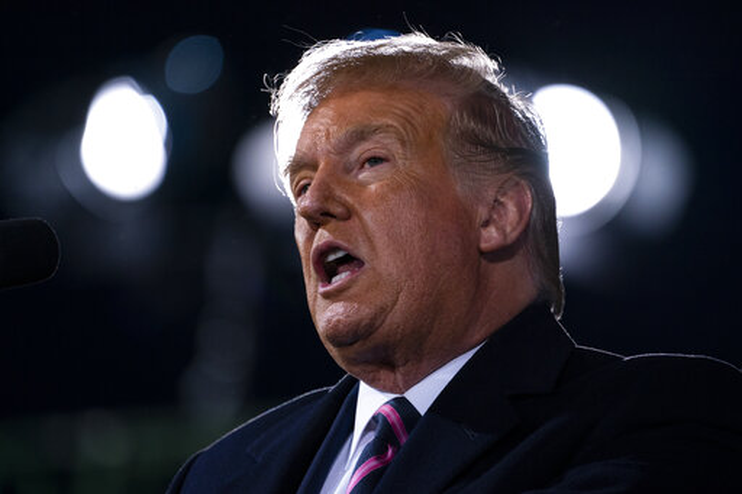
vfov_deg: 3.5
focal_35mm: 391
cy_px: 247
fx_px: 8056
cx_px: 371
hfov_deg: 5.3
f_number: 5.6
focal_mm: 391
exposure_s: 1/1250
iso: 2500
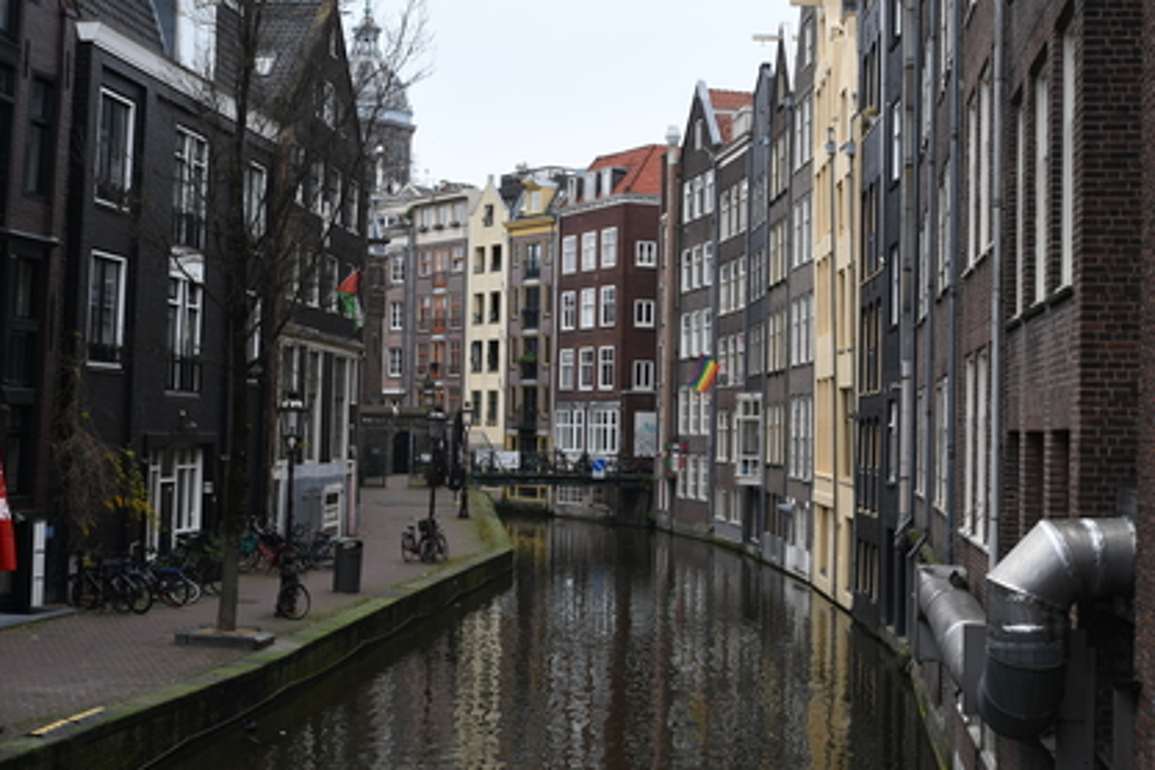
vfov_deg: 25.5
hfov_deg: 37.5
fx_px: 1700
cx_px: 632
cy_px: 359
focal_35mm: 53
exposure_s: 1/80
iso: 320
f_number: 6.3
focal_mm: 32
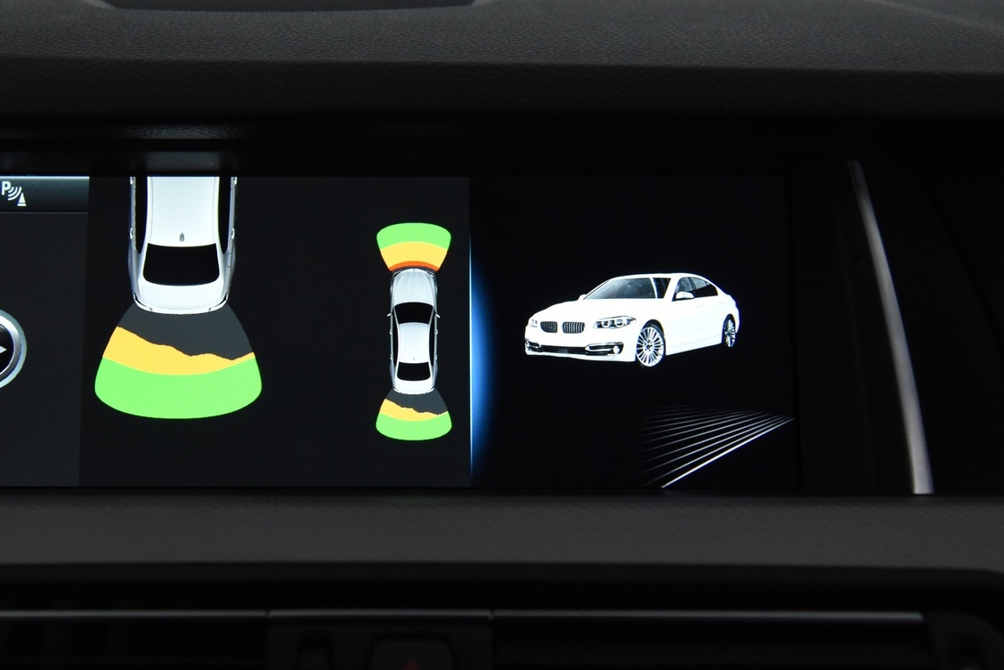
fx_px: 1841
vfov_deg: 20.6
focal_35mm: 66
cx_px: 378
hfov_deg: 30.4
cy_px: 323
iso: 4000
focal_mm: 46
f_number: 4
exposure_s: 1/320
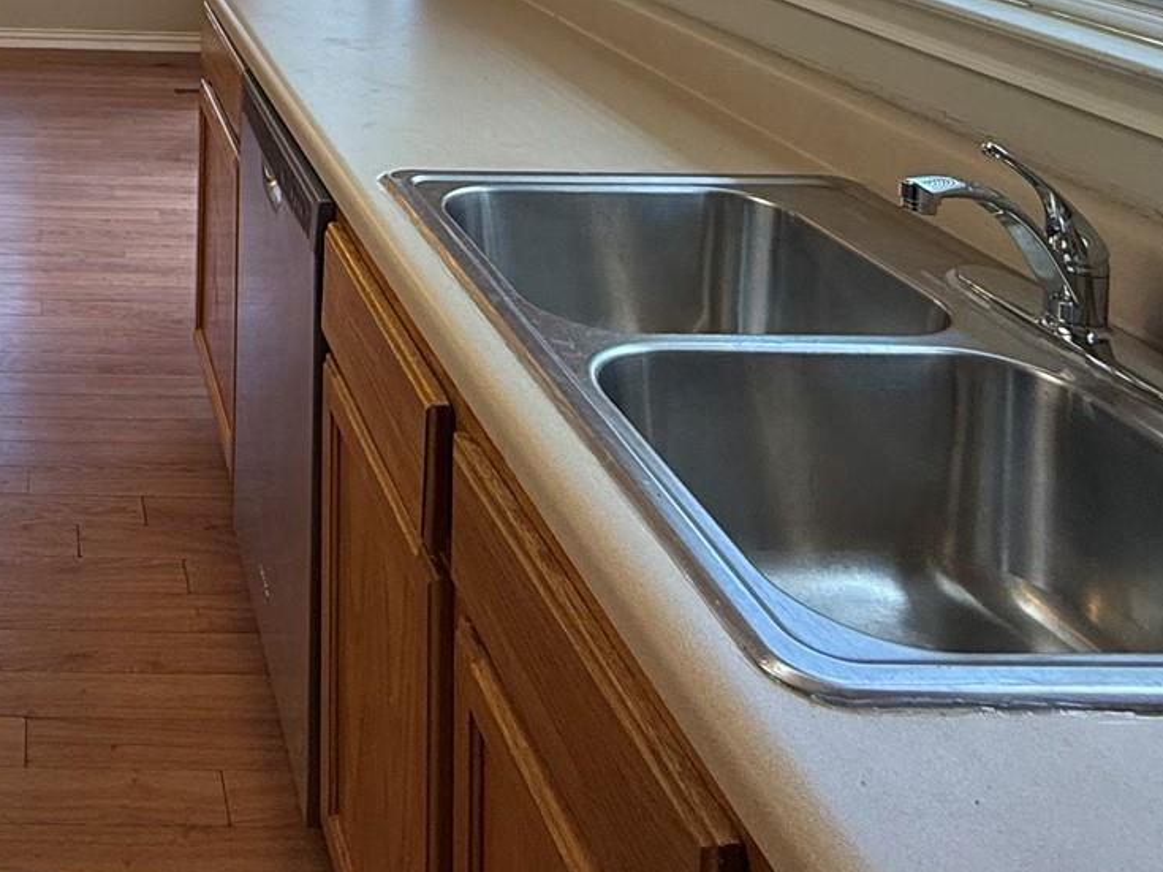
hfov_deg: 42.7
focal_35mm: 39
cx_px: 60
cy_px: -280
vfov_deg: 29.3
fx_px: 1310
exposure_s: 1/120
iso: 100
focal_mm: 2.22
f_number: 2.2
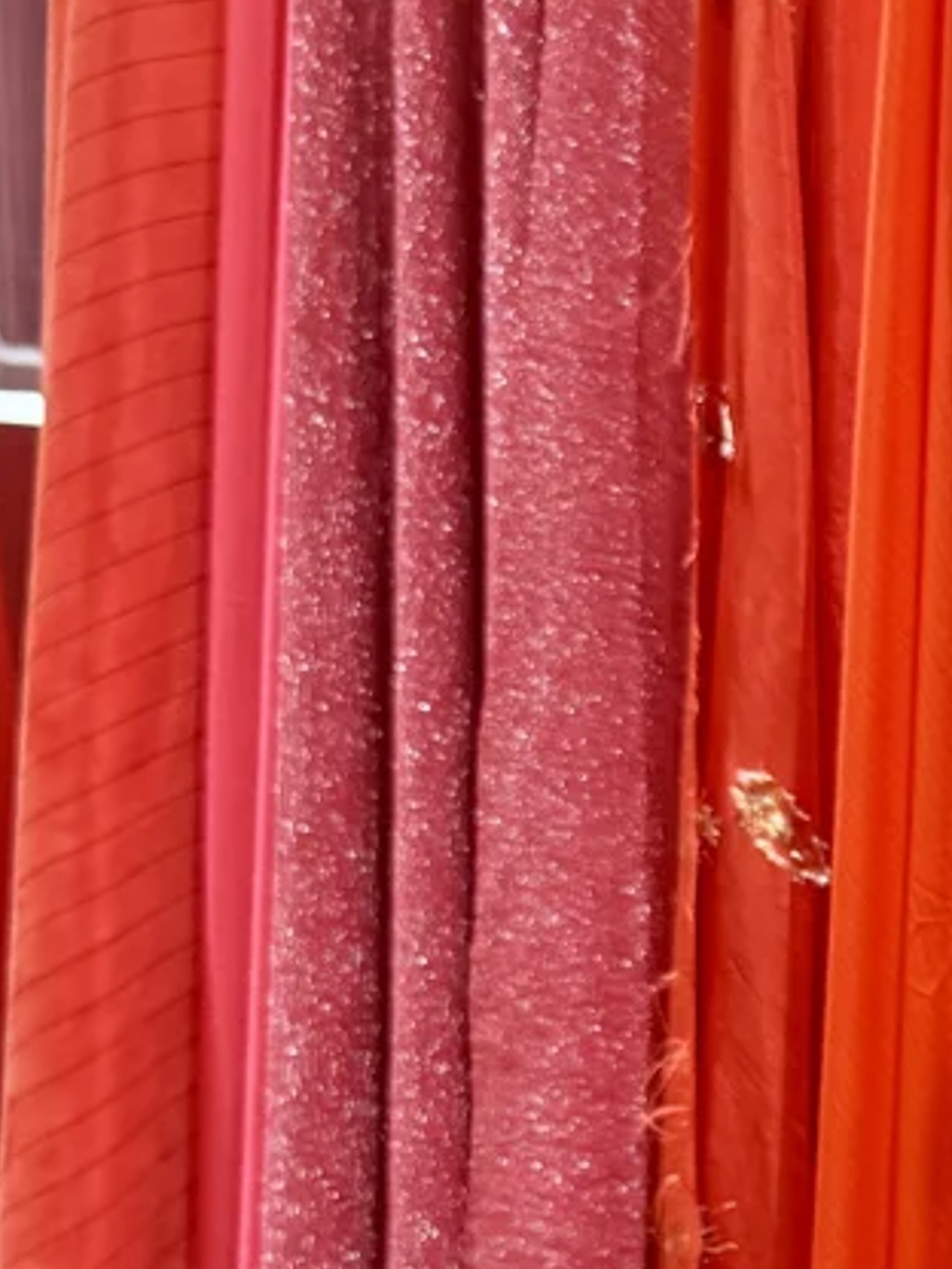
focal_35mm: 83
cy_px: 1043
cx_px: 1483
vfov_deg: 23.2
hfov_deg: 16.1
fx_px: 3044
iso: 400
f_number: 1.78
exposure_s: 1/50
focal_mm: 6.76
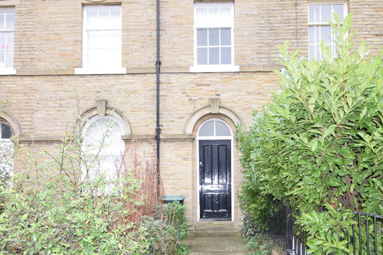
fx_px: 287
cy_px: 172
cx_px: 207
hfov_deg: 67.3
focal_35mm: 27
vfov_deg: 47.1
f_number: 5.6
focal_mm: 10
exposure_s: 1/125
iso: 800
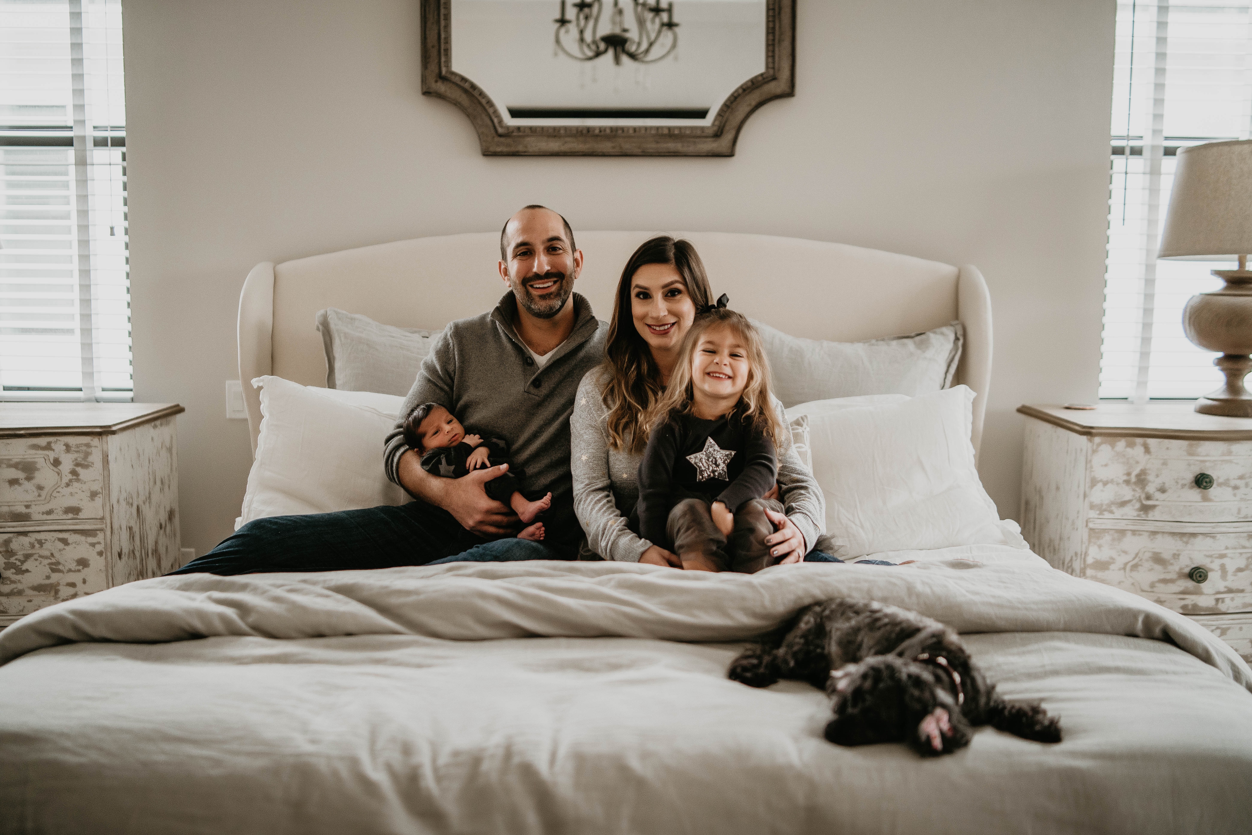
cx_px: 618
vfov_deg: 36.9
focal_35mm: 36
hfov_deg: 53.1
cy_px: 423
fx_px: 1252
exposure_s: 1/200
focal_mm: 35
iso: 1000
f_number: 2
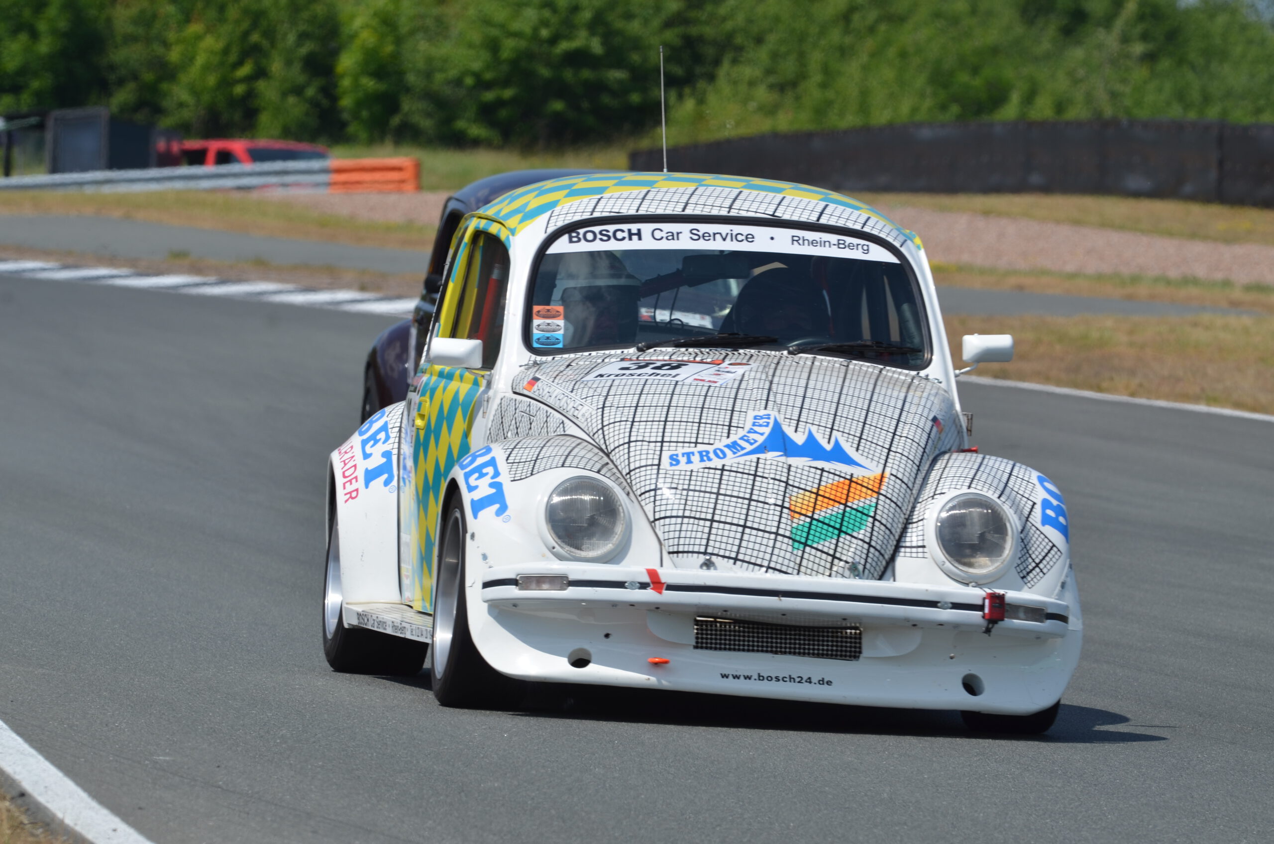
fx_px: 15893
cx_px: 637
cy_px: 422
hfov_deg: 4.6
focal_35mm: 450
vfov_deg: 3.0
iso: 100
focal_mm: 300
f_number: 9
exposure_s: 1/400
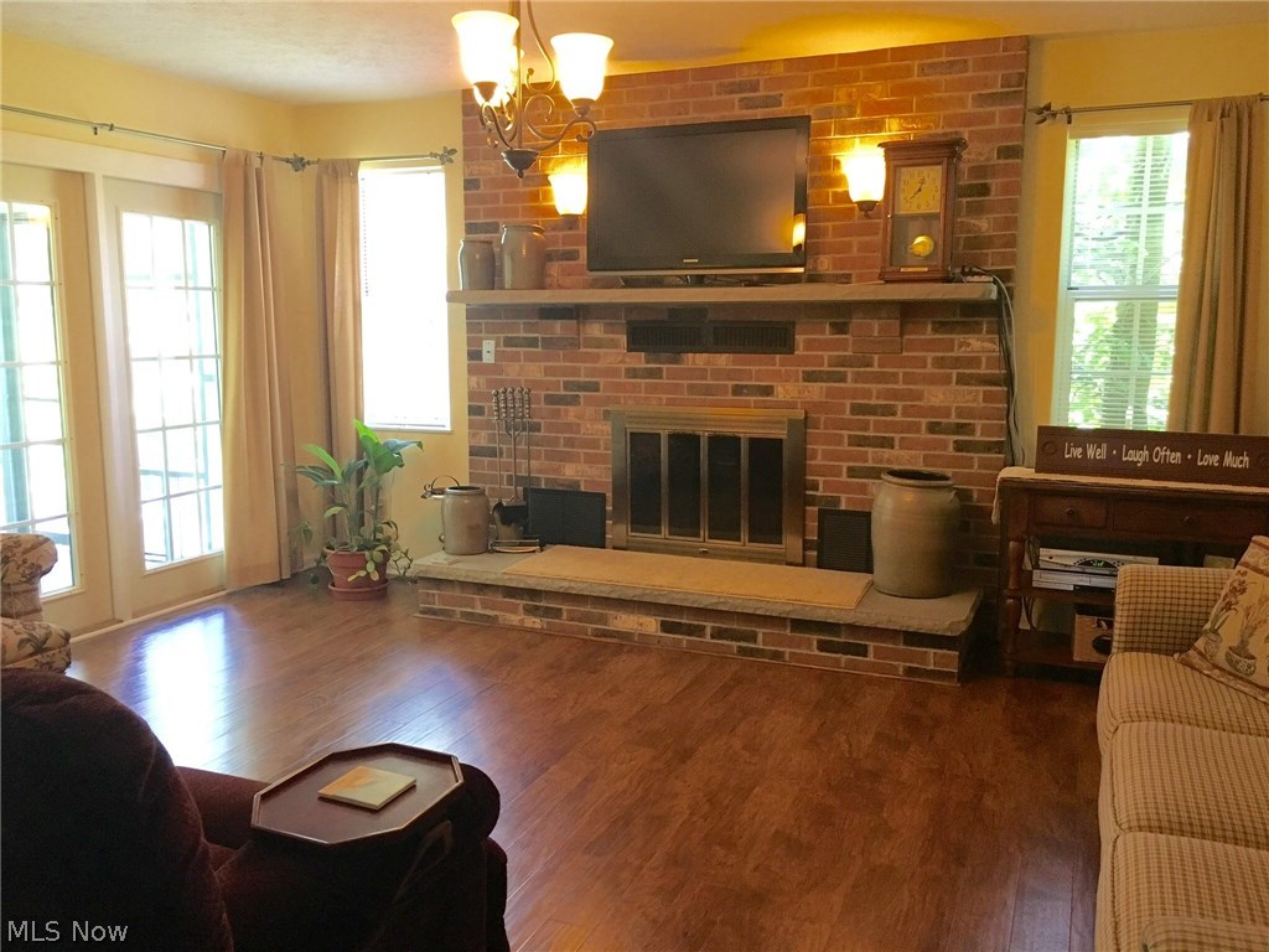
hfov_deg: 61.7
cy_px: 476
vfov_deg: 48.2
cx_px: 634
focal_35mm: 29
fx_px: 1063
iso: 200
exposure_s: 1/30
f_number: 2.2
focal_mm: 4.15
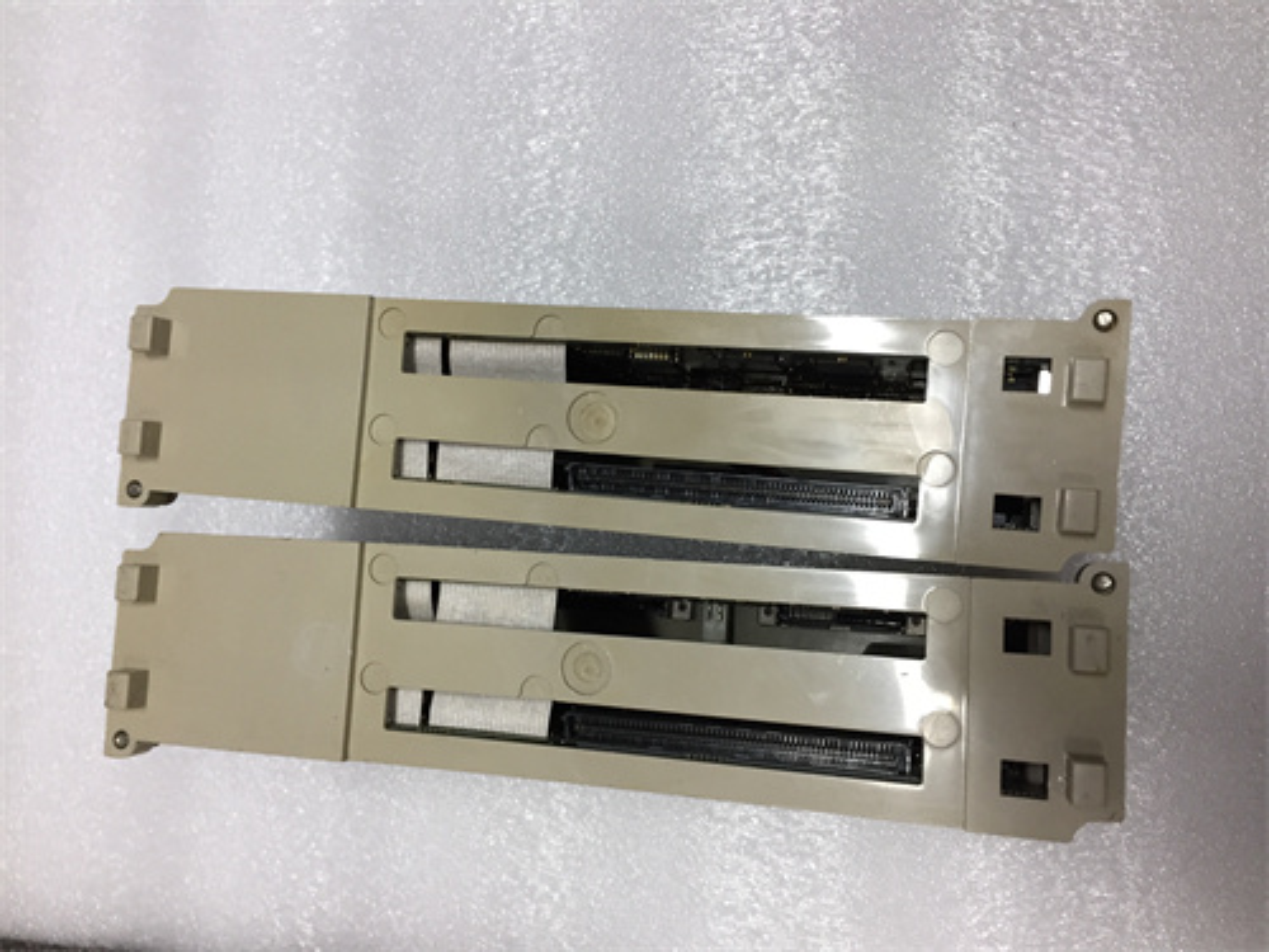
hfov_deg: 61.7
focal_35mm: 29
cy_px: 476
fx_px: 1063
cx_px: 634
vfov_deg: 48.2
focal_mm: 4.15
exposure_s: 1/33
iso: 64
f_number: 2.2
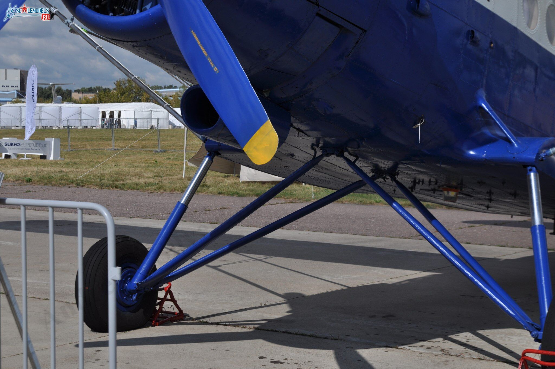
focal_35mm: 75
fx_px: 1155
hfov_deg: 27.0
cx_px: 278
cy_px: 184
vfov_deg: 18.1
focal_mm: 50
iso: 200
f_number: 8
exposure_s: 1/1000
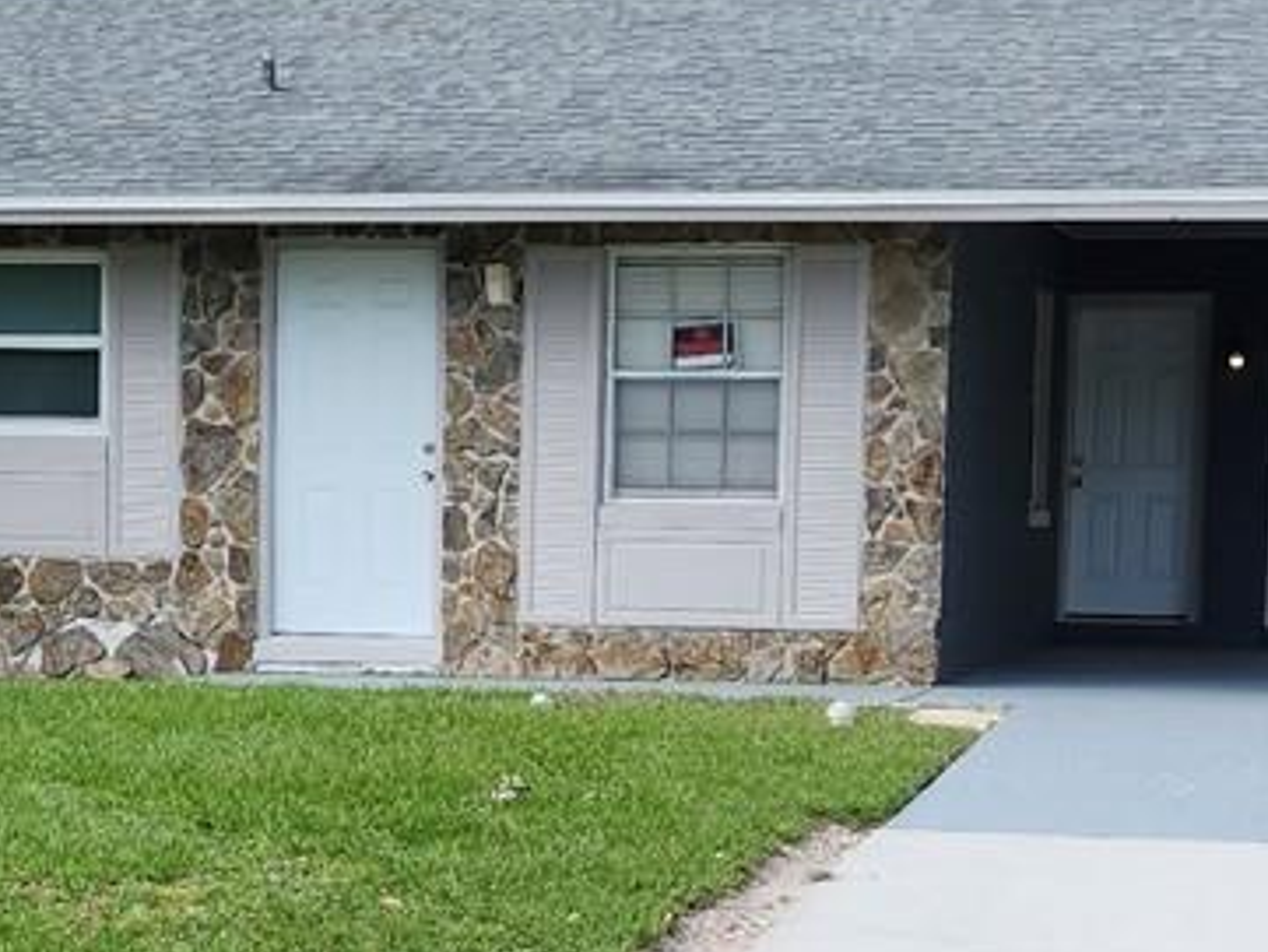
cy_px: 885
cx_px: 379
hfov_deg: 19.2
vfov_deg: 14.3
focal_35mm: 102
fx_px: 3738
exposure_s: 1/1036
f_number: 1.8
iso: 25
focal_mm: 5.54
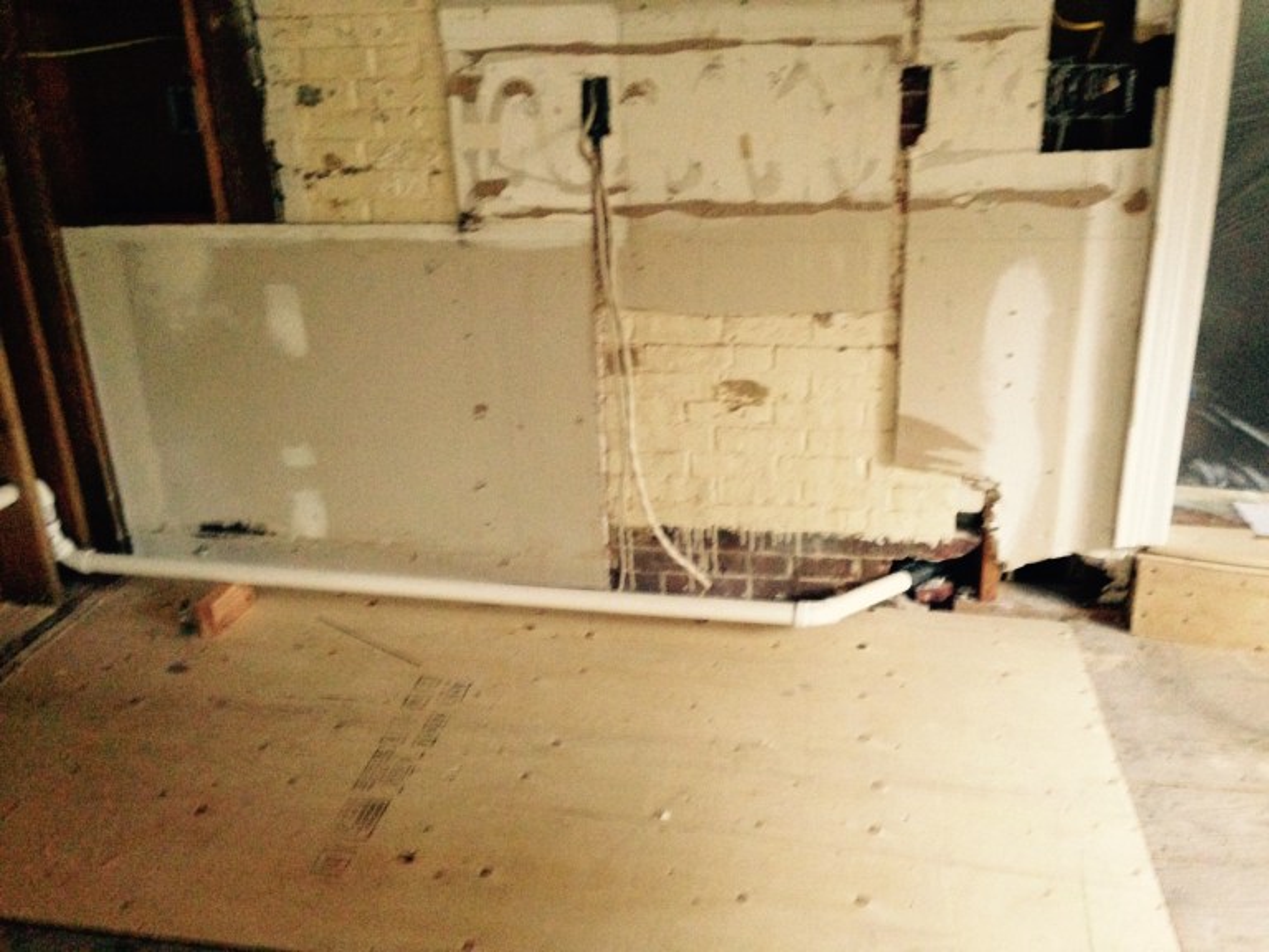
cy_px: 476
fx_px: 1210
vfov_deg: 42.9
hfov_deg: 55.4
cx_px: 634
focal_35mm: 33
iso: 640
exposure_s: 1/15
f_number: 2.4
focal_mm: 4.12
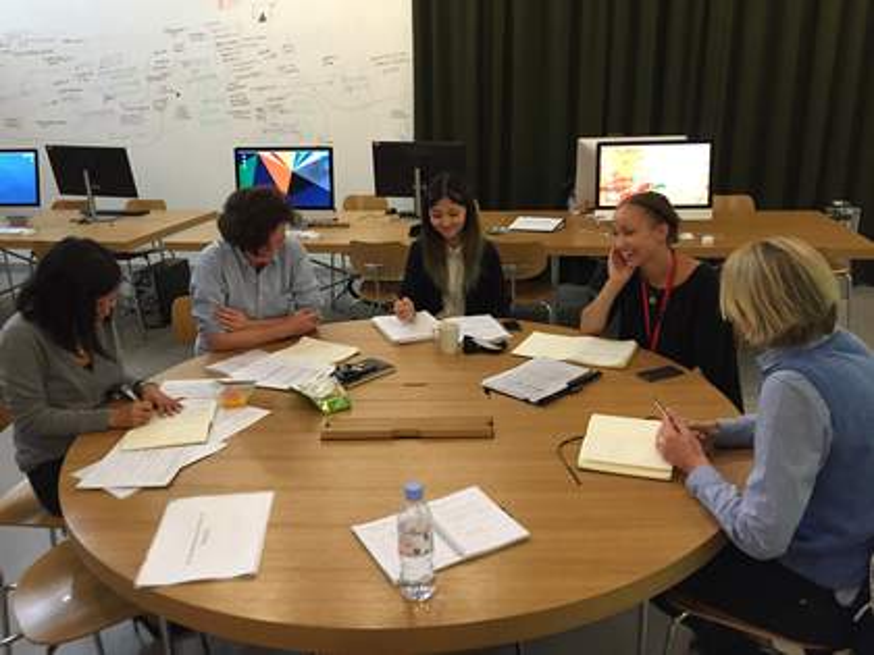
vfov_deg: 48.2
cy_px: 328
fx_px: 732
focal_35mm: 29
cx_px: 437
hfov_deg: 61.7
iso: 160
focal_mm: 4.15
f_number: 2.2
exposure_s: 1/30
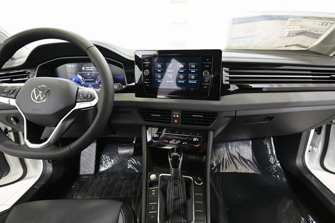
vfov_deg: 67.3
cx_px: 180
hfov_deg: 89.9
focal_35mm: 18
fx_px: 167
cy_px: 117
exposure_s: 1/15
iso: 640
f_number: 4
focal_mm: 16
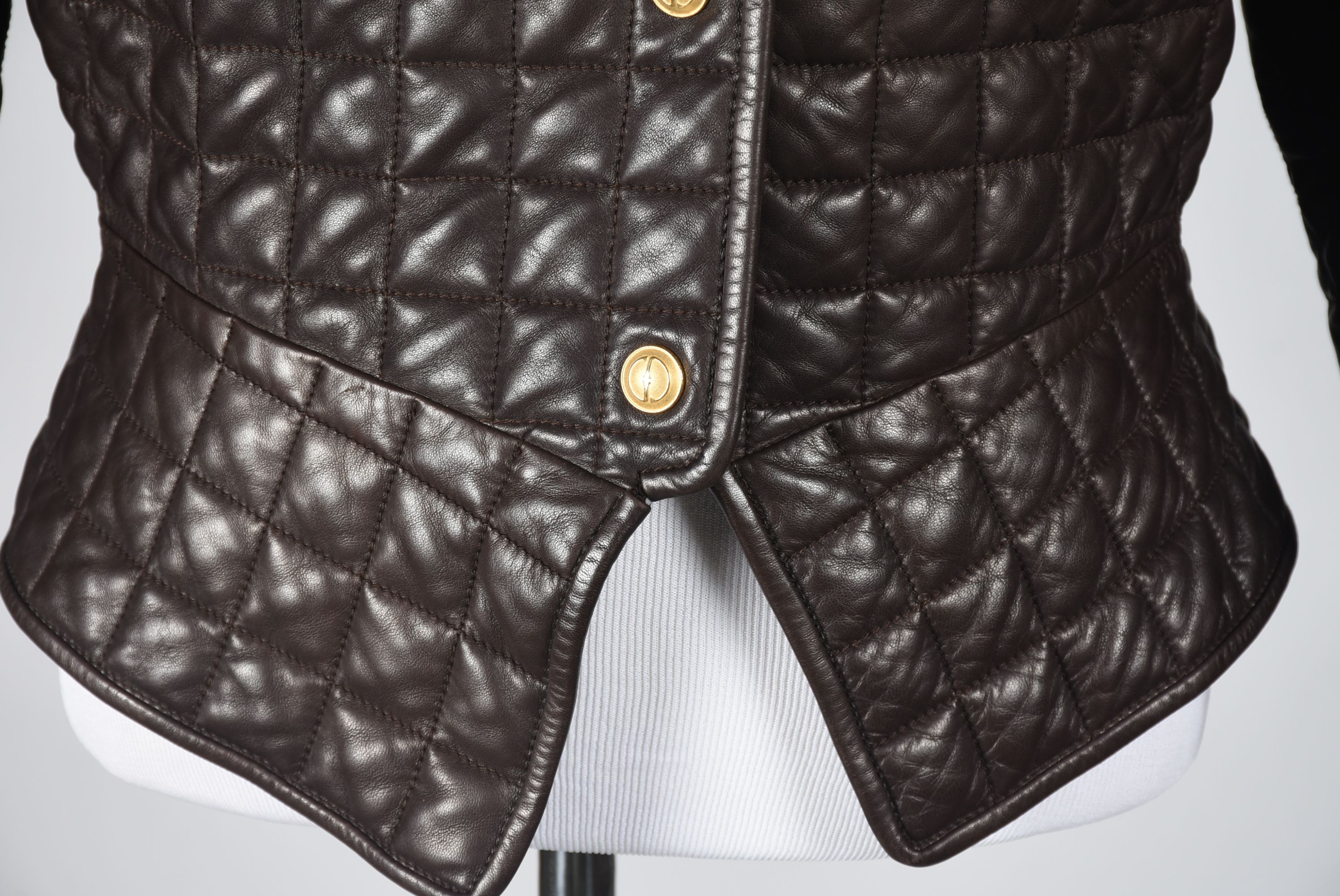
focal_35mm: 150
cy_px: 448
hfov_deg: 13.7
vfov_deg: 9.2
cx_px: 670
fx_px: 5587
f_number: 10
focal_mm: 100
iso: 200
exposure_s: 1/125
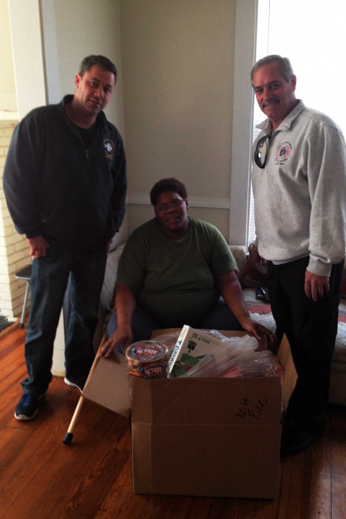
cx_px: 184
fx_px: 533
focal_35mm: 37
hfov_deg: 35.9
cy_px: 261
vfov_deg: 51.9
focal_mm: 4.28
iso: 200
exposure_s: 1/20
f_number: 2.4
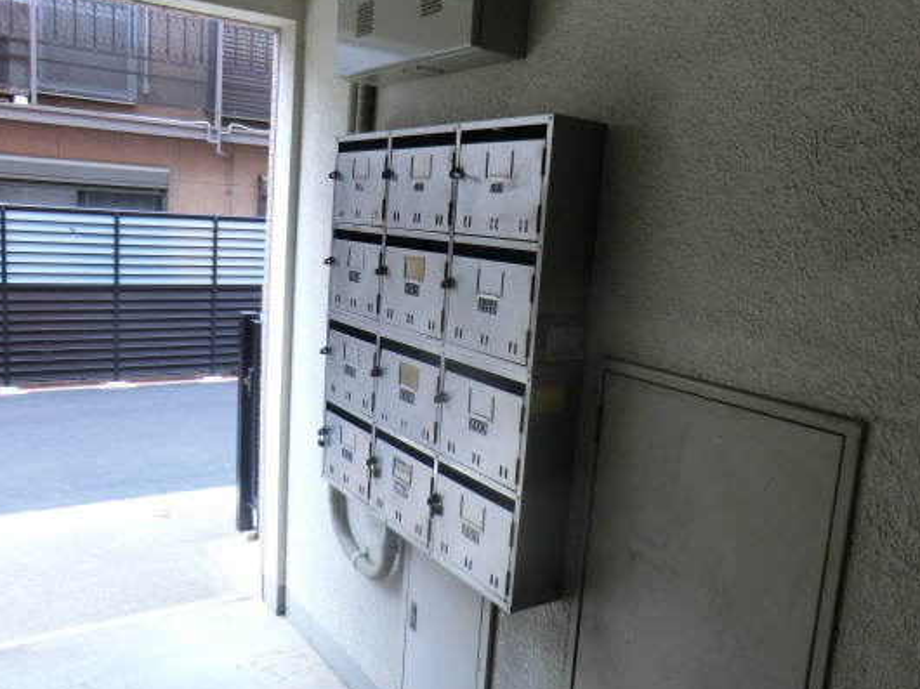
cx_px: 472
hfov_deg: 61.7
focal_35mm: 29
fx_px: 770
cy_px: 338
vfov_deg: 48.2
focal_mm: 4.3
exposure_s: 1/100
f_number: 3.2
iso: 80
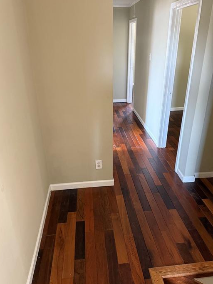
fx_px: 222
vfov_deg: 65.3
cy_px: 149
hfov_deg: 51.3
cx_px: 116
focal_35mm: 27
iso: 640
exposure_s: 1/60
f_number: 1.78
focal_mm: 6.76
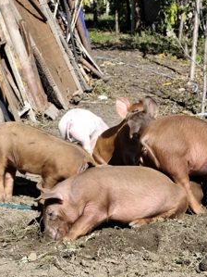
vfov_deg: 21.5
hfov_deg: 16.2
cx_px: 117
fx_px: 726
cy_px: 179
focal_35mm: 91
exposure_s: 1/603
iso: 50
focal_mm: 6.19
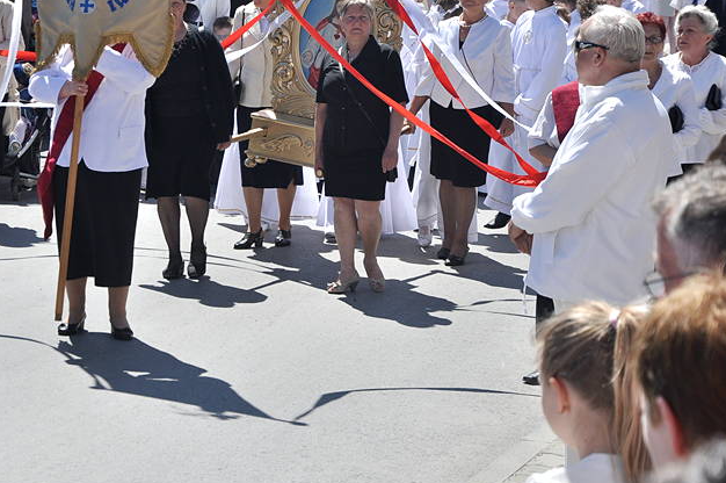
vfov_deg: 9.0
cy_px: 168
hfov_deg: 13.4
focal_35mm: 153
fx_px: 3076
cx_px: 266
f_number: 9
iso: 400
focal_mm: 75
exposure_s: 1/1250
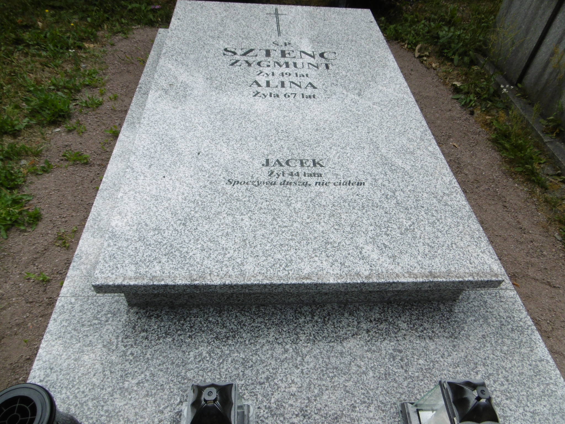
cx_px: 282
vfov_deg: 56.8
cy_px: 212
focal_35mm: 24
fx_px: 392
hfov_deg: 71.6
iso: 100
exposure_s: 1/250
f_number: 7.8
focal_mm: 4.3
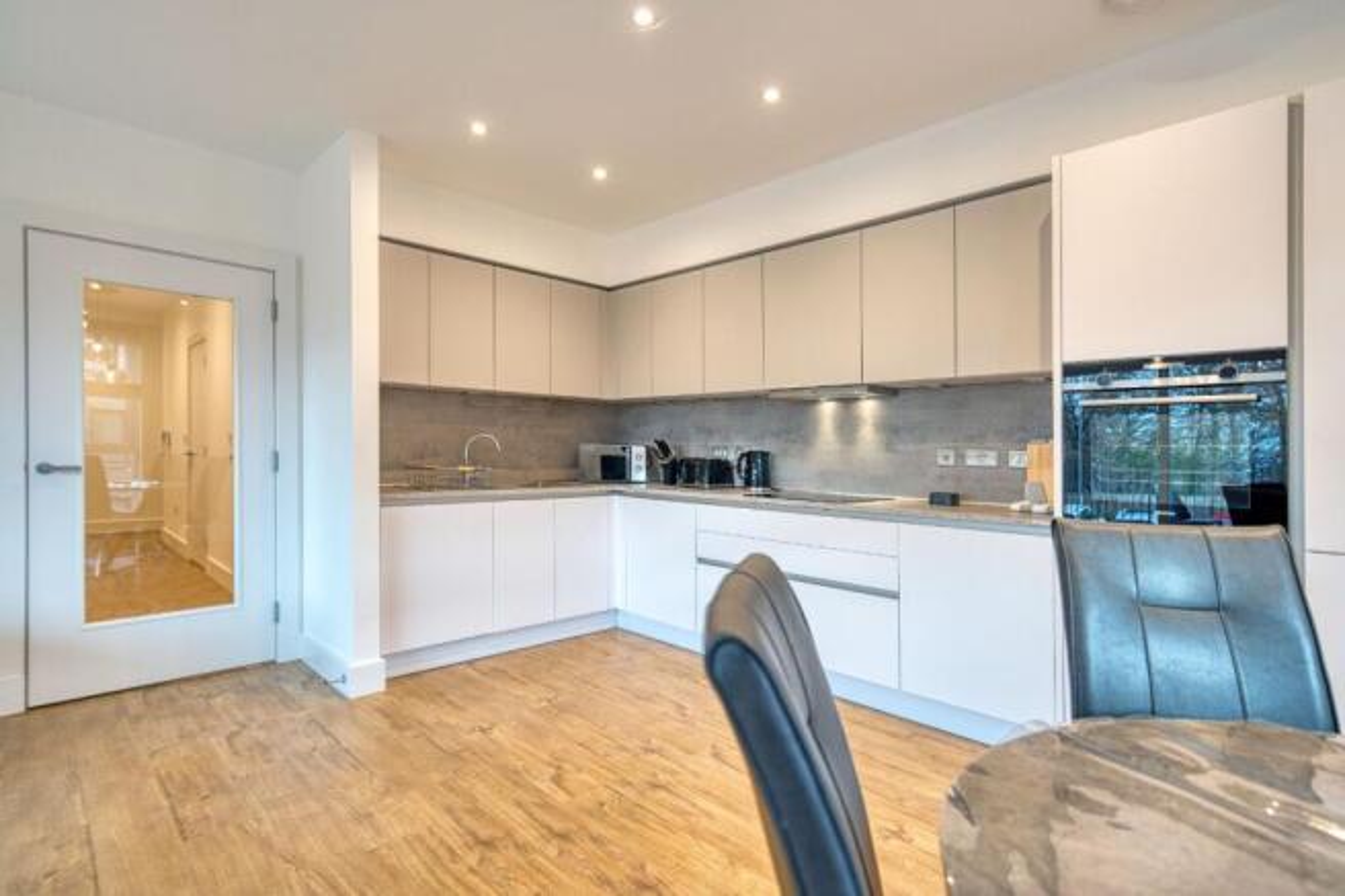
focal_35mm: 18
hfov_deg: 90.0
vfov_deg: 67.4
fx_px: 672
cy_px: 448
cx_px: 672
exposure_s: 1/25
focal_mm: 18
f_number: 2.8
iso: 125
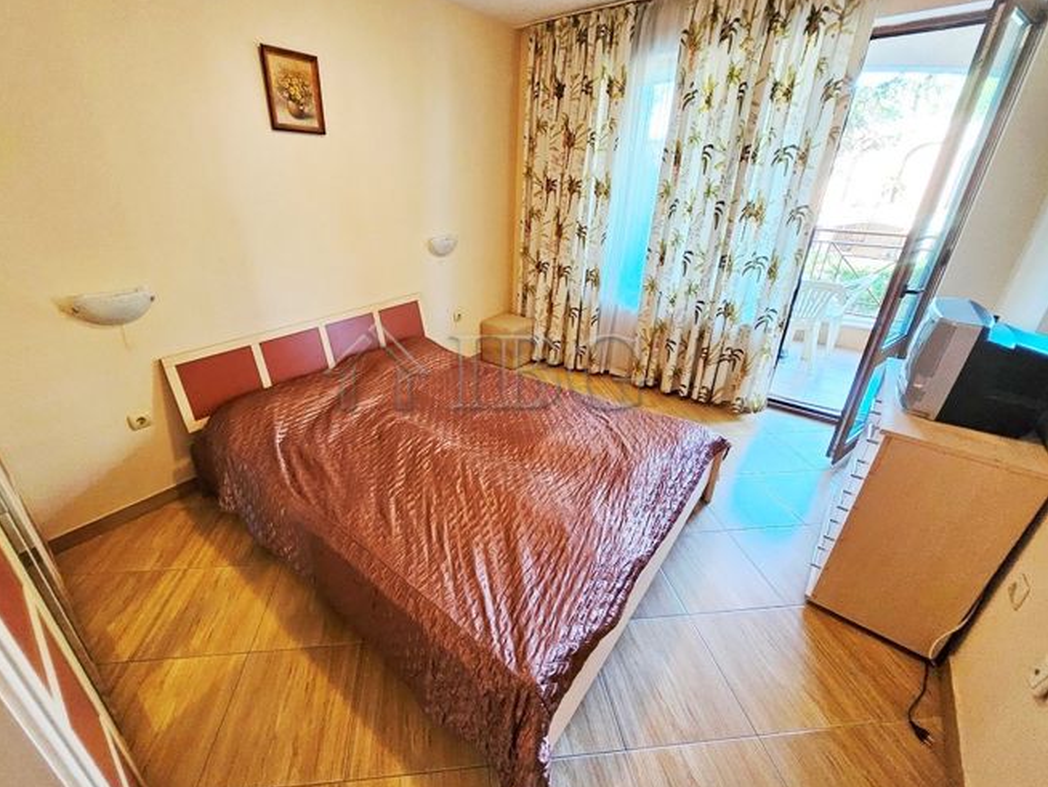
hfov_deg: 101.9
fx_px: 424
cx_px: 485
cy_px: 381
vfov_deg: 85.7
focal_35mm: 14
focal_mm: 1.7
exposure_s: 1/50
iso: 400
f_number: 2.2
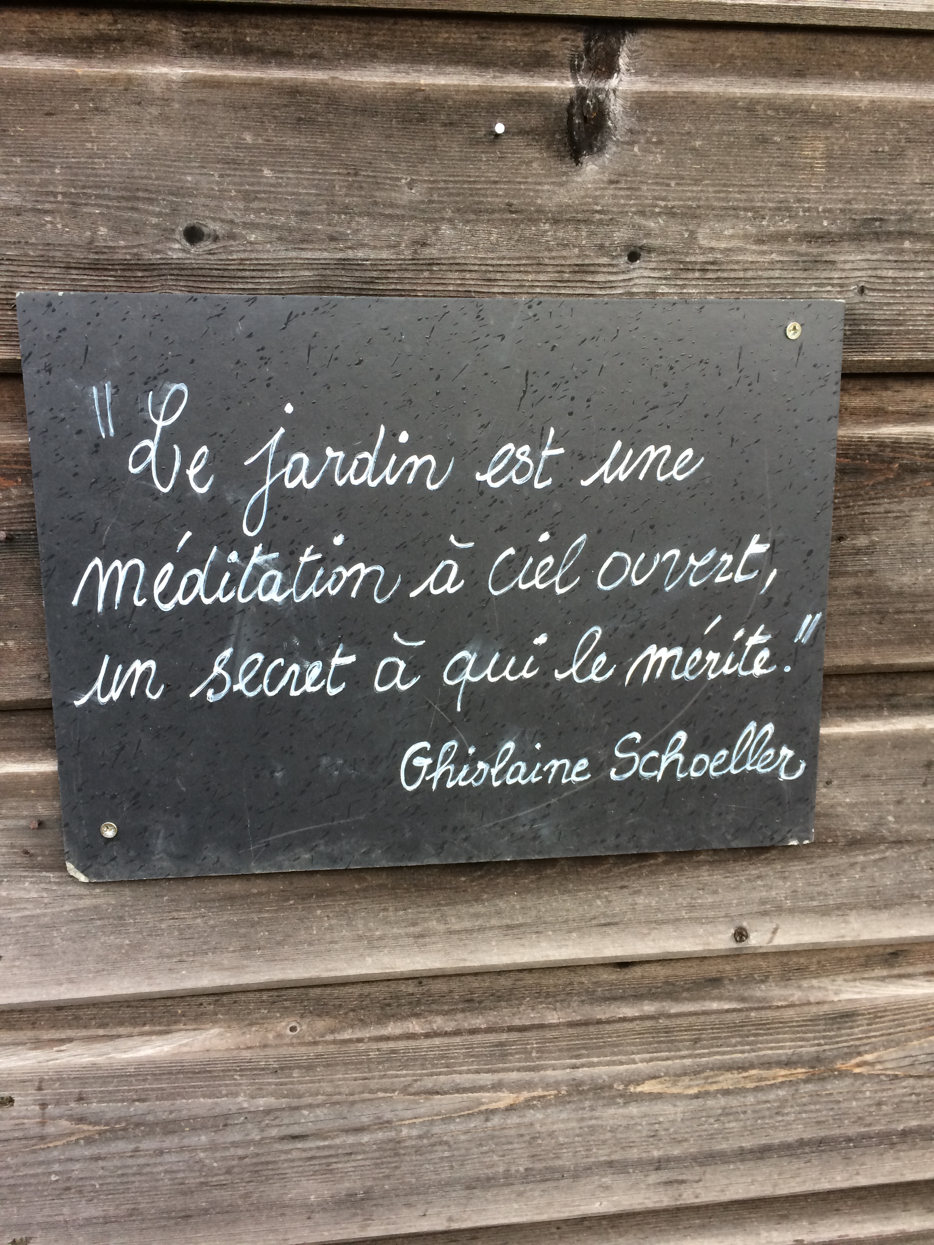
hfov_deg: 48.2
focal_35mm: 29
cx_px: 467
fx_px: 1043
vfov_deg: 61.7
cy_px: 622
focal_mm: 4.15
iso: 50
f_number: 2.2
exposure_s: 1/33
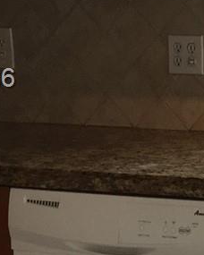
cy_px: 80
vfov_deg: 12.1
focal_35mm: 159
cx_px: 595
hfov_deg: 8.3
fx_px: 1200
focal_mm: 4.15
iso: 32
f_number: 2.2
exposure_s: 1/60
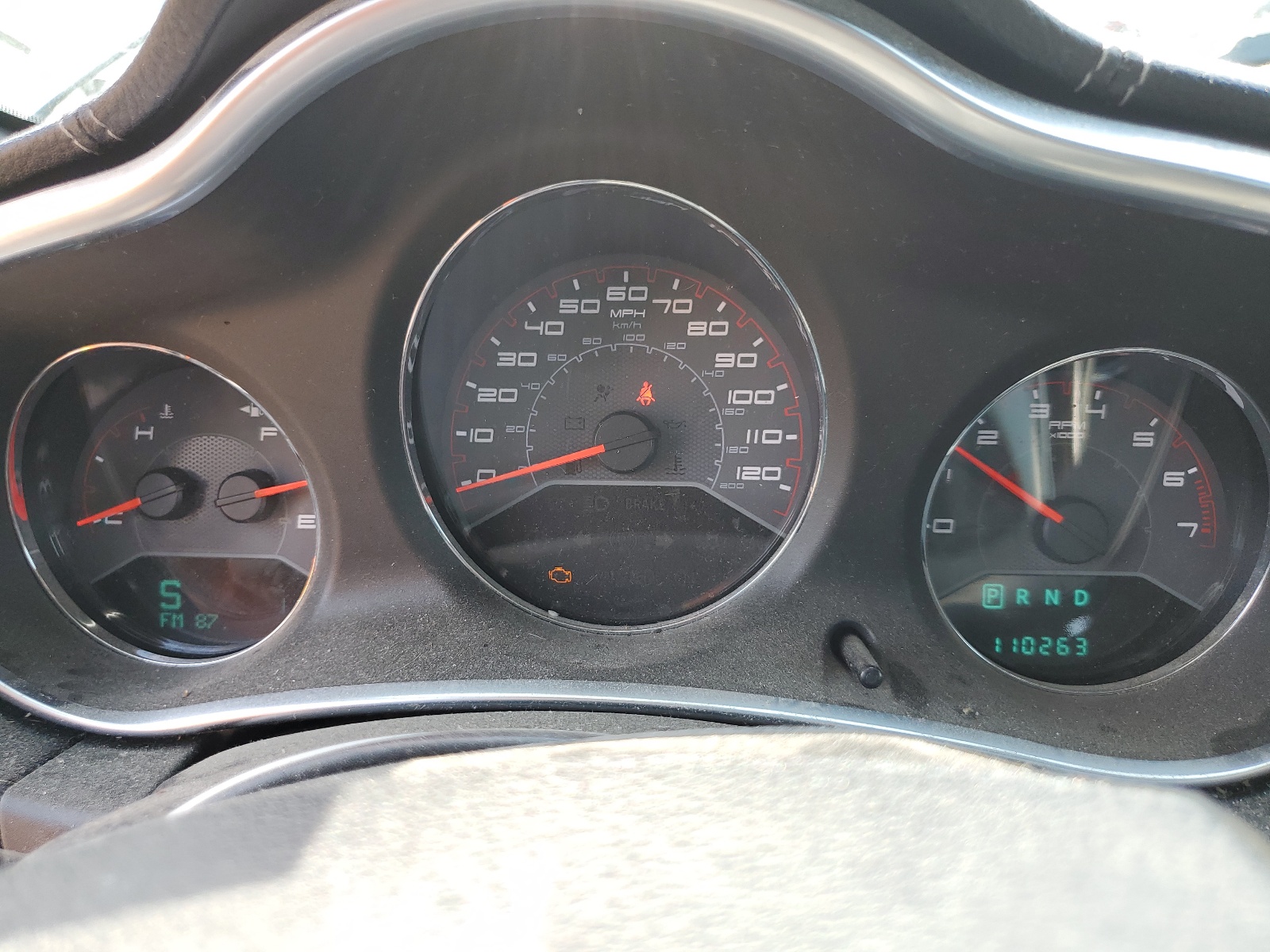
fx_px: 954
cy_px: 476
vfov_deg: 53.1
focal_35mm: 26
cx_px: 635
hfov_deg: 67.3
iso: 50
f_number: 1.5
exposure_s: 1/179
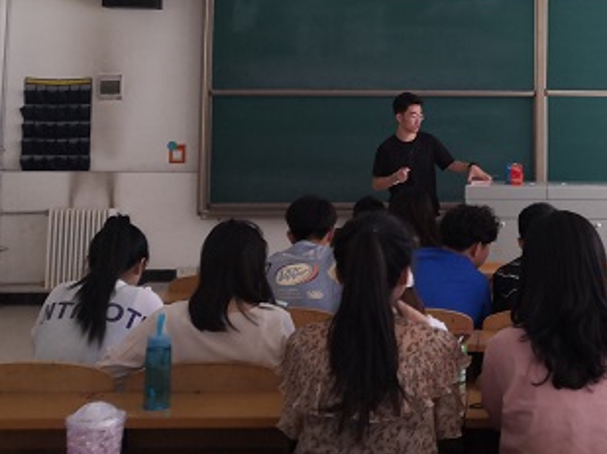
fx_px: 981
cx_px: 530
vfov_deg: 25.5
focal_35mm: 56
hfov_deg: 32.9
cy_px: 77
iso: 160
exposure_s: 1/50
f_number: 1.8
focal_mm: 3.95
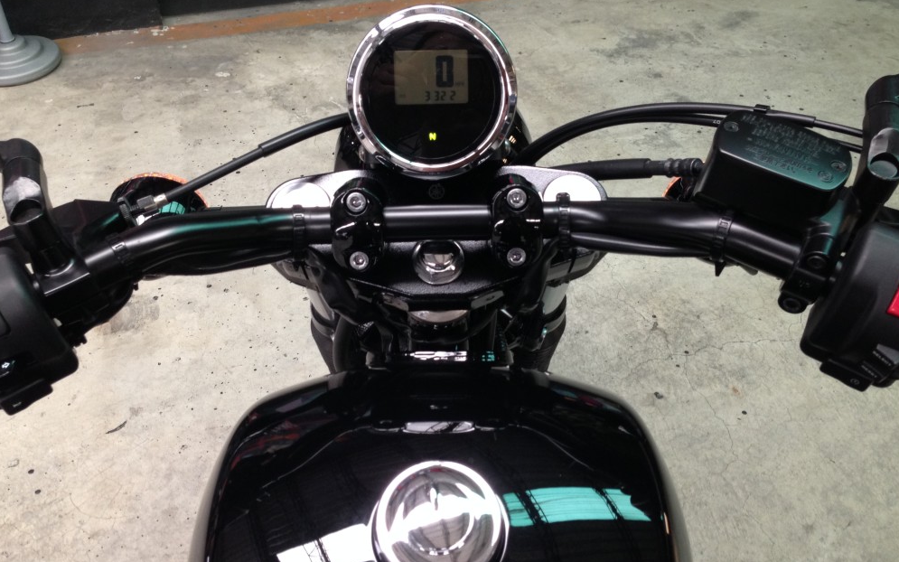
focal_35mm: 36
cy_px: 269
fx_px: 882
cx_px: 445
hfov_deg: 54.0
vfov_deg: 35.3
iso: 100
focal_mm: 4.12
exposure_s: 1/20
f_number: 2.4
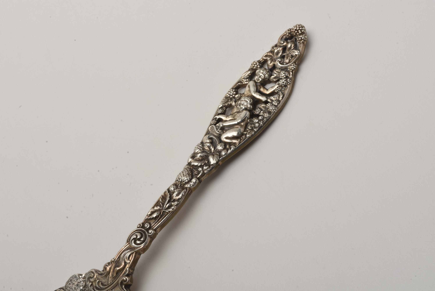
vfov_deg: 16.6
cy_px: 146
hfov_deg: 24.6
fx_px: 998
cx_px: 218
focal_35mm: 82
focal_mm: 55
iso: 100
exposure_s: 1/125
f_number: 29
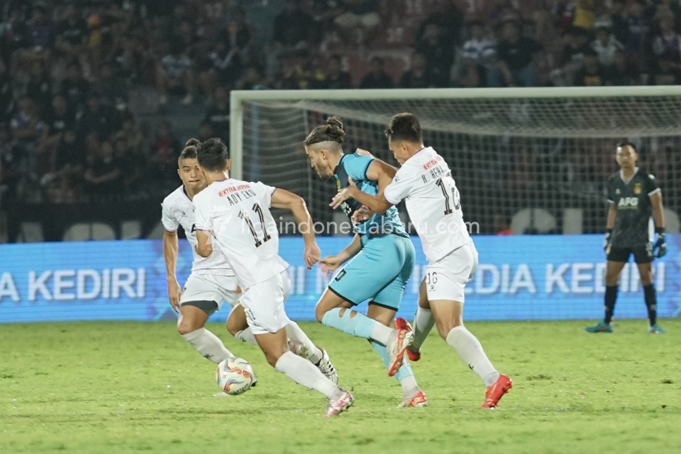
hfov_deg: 6.9
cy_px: 227
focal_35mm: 300
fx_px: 5673
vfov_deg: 4.6
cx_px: 340
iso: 1250
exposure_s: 1/400
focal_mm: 200
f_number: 2.8
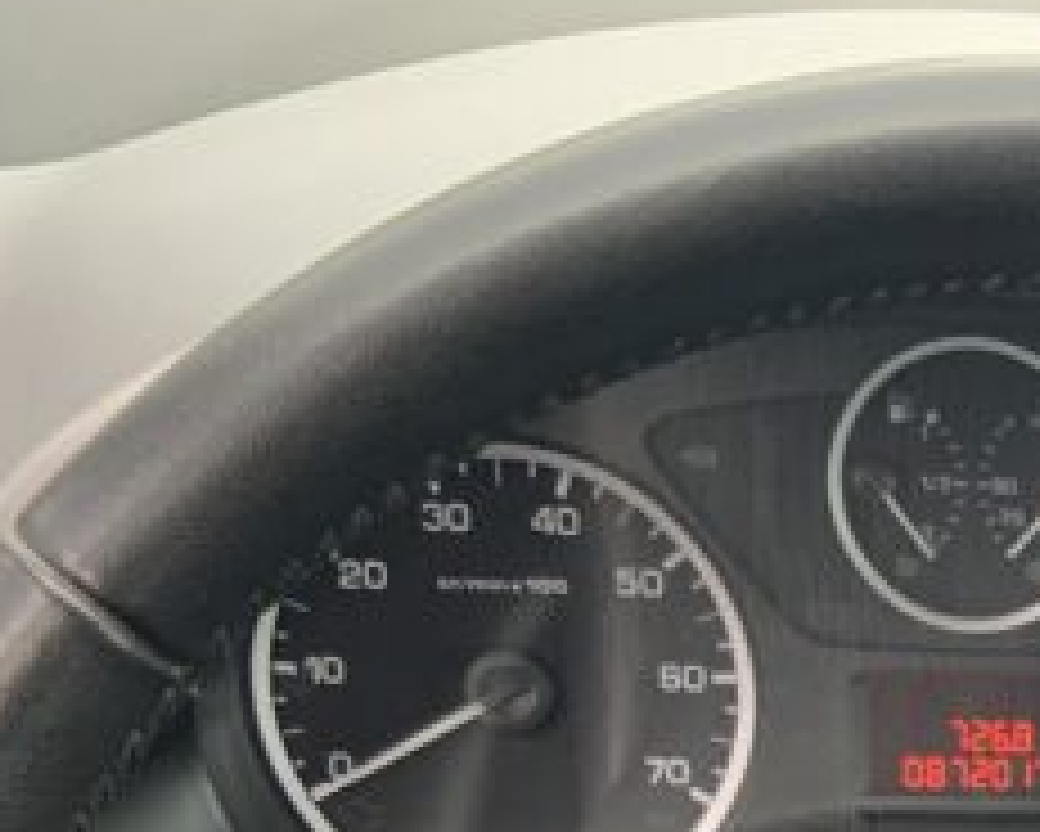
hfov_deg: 18.1
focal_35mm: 98
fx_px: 3018
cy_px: 1286
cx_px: 1396
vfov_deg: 14.5
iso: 64
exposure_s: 1/122
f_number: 1.8
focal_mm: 3
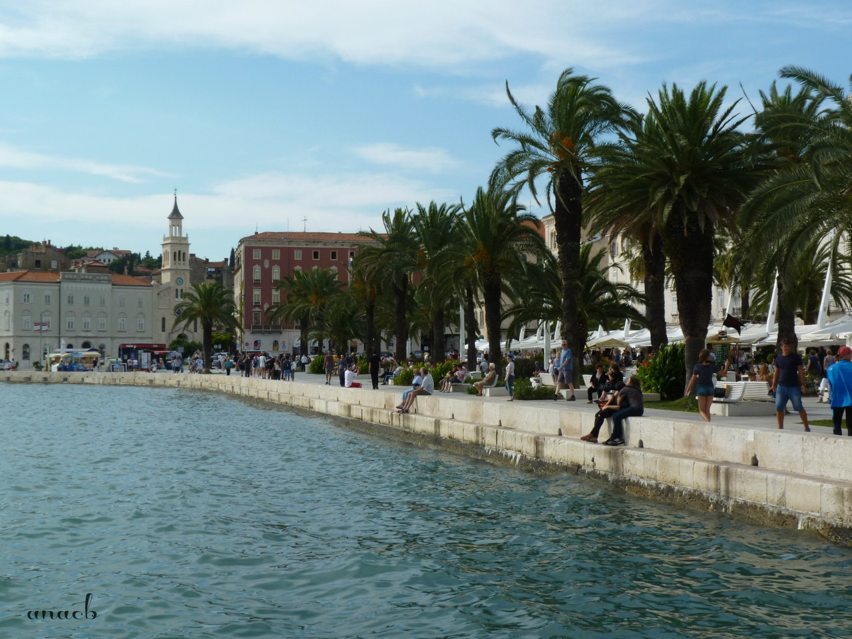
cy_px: 320
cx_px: 426
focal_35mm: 46
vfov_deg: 31.5
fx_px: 1132
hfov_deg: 41.2
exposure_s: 1/320
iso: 80
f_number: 5.6
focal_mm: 8.2
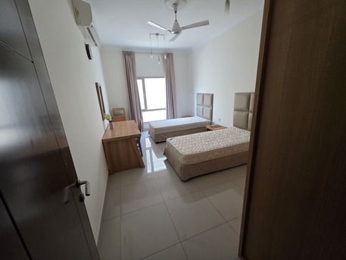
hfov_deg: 106.2
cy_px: 130
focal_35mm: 13
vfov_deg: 89.9
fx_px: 130
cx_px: 173
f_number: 1.9
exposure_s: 1/100
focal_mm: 2.2
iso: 400
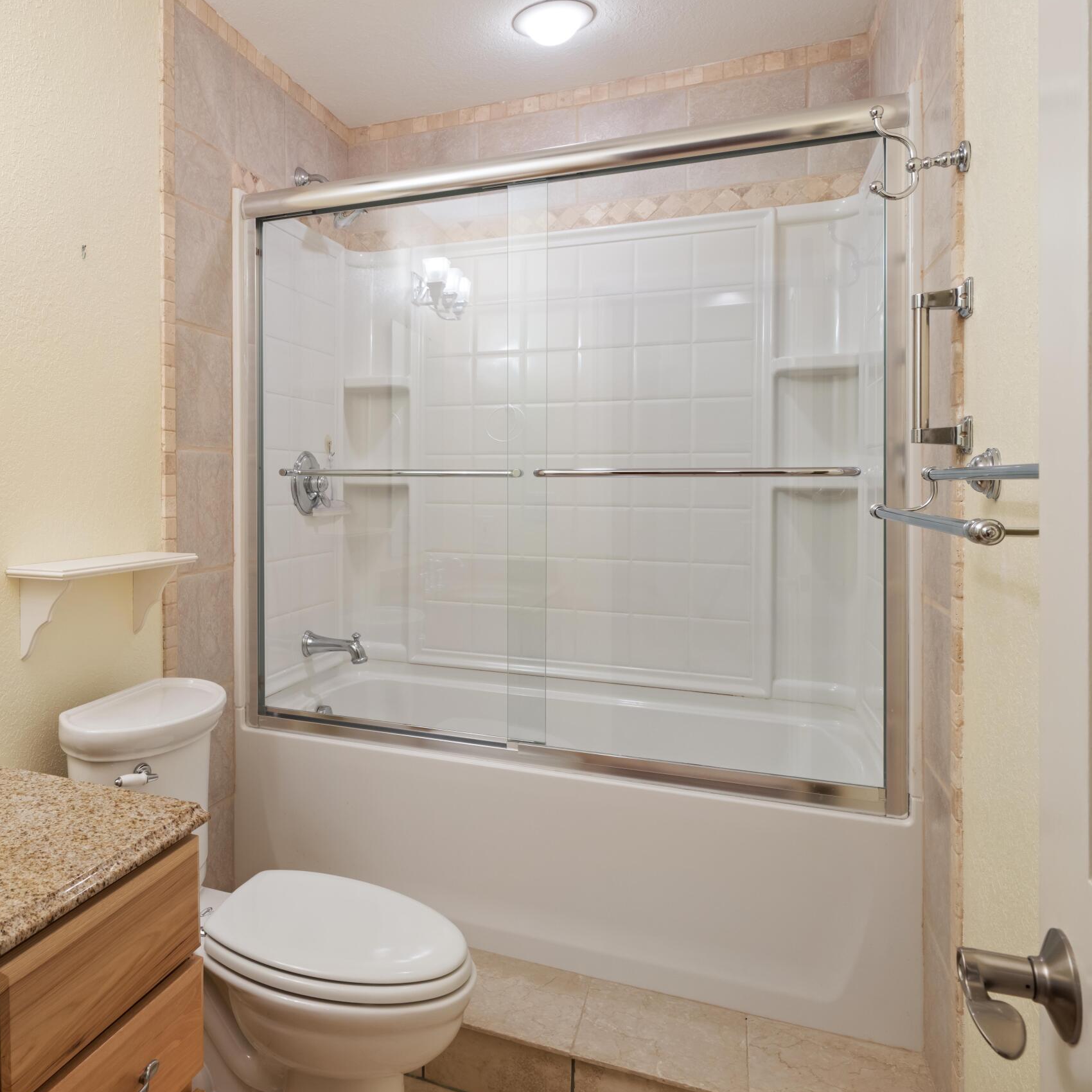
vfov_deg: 64.8
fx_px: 857
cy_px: 475
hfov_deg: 61.4
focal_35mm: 24
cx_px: 275
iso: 400
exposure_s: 1/3
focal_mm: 16
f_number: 9.5
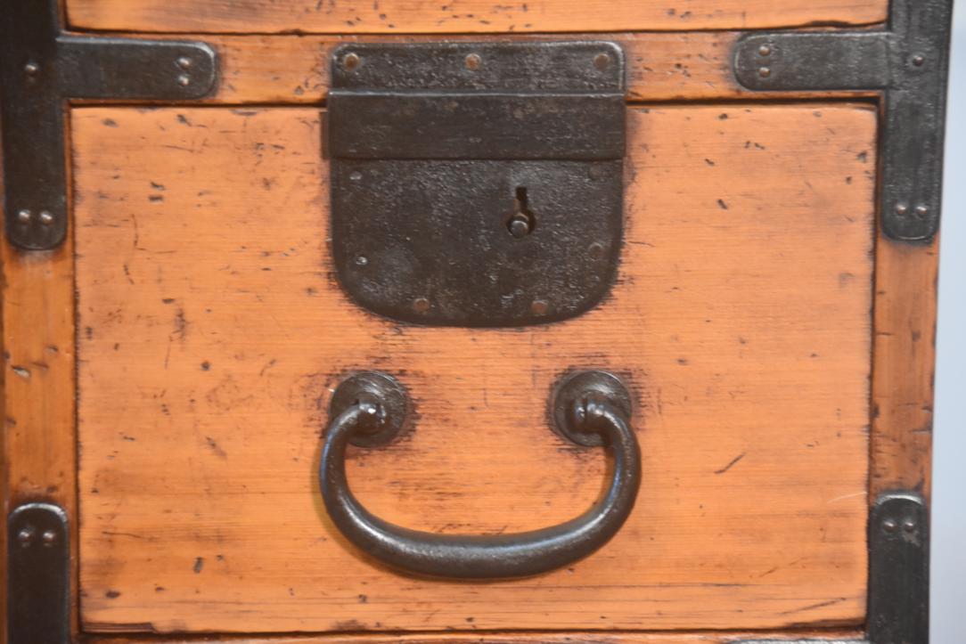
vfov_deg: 10.2
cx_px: 483
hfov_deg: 15.2
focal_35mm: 135
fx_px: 3623
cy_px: 322
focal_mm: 90
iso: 3600
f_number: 5.6
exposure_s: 1/60
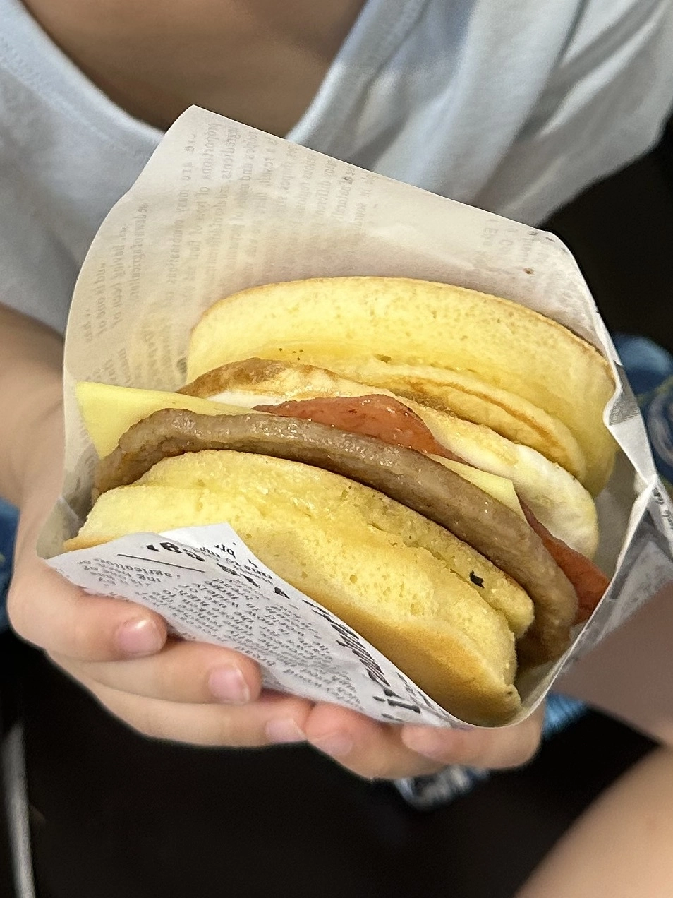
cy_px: 449
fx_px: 622
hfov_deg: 56.8
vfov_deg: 71.6
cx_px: 336
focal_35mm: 24
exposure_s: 1/120
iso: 200
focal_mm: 6.9
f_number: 1.8
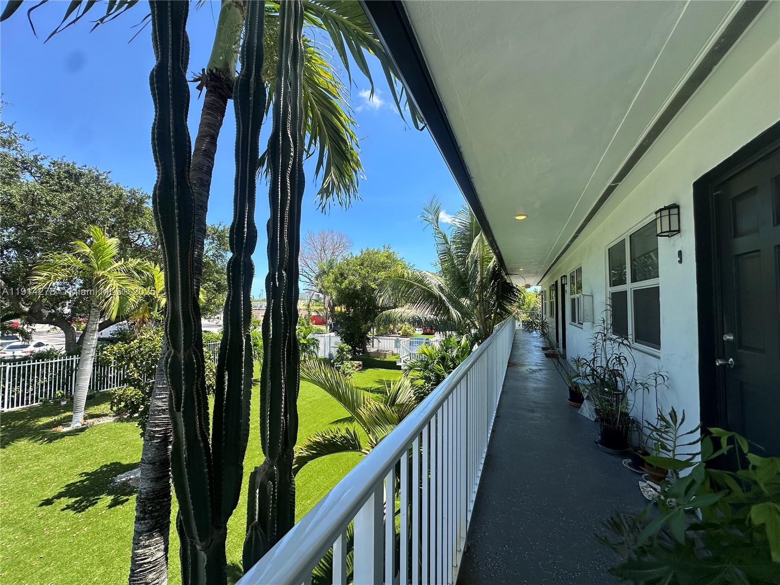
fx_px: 315
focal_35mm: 14
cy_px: 292
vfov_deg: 85.7
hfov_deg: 102.1
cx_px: 390
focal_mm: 2.22
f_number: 2.2
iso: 40
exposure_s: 1/1014
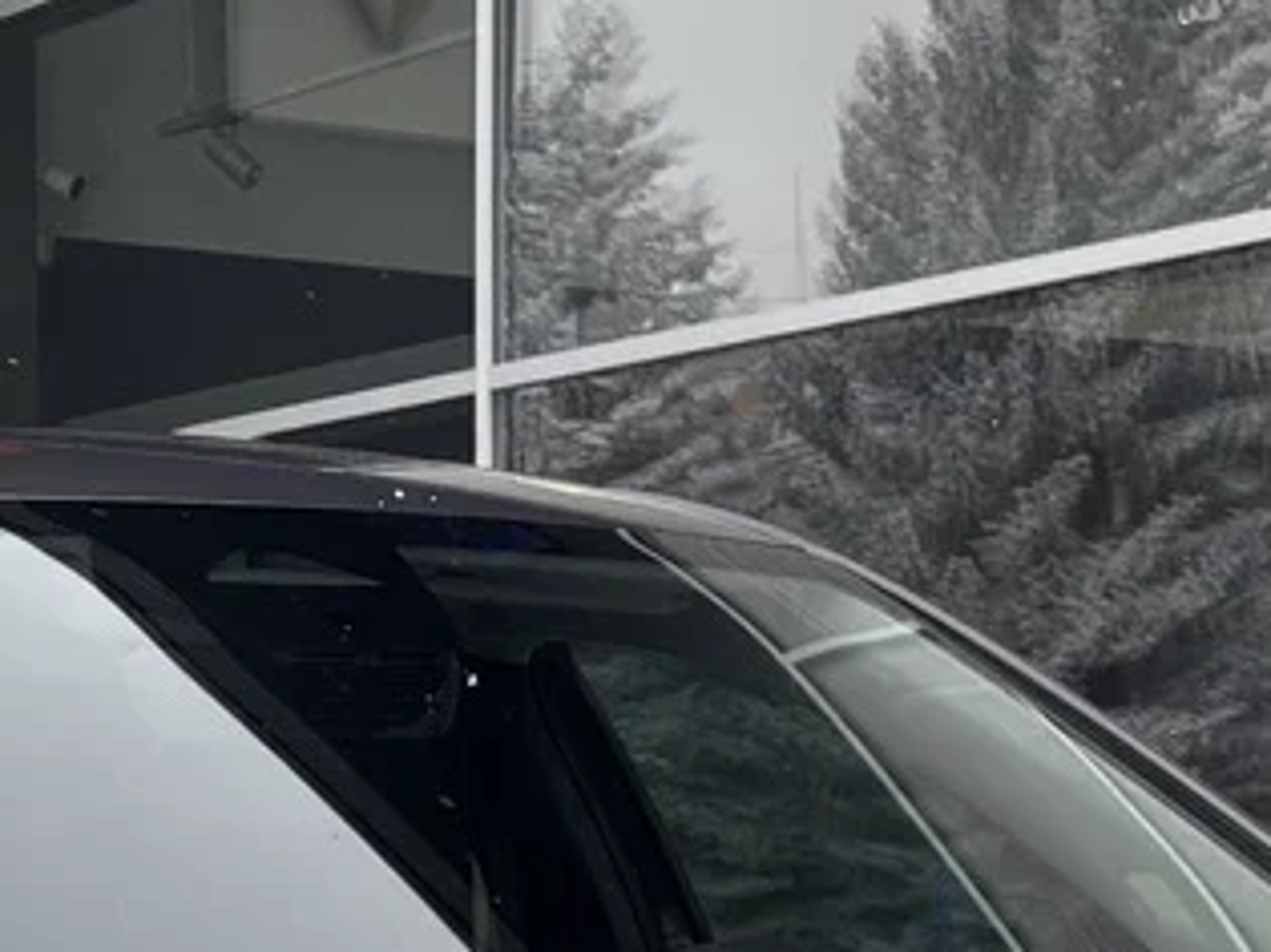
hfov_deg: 14.9
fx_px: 4845
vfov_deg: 10.3
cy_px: 1932
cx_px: 581
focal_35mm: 132
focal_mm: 5.96
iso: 50
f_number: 1.6
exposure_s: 1/574
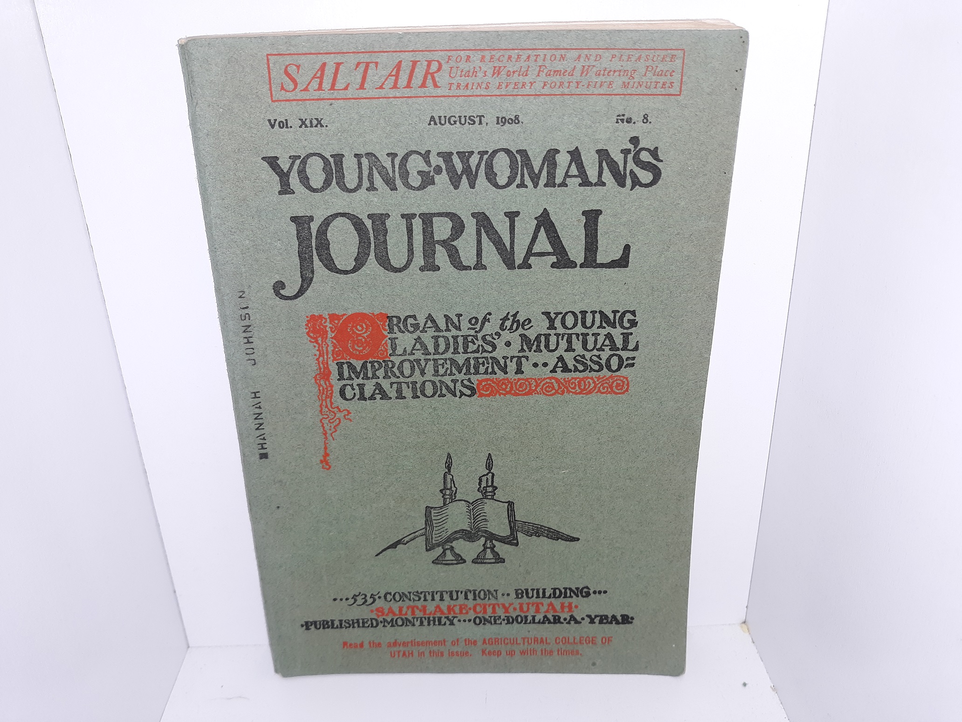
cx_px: 481
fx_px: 778
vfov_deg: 49.7
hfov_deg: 63.4
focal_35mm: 28
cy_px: 361
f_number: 1.7
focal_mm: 3.7
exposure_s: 1/120
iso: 50
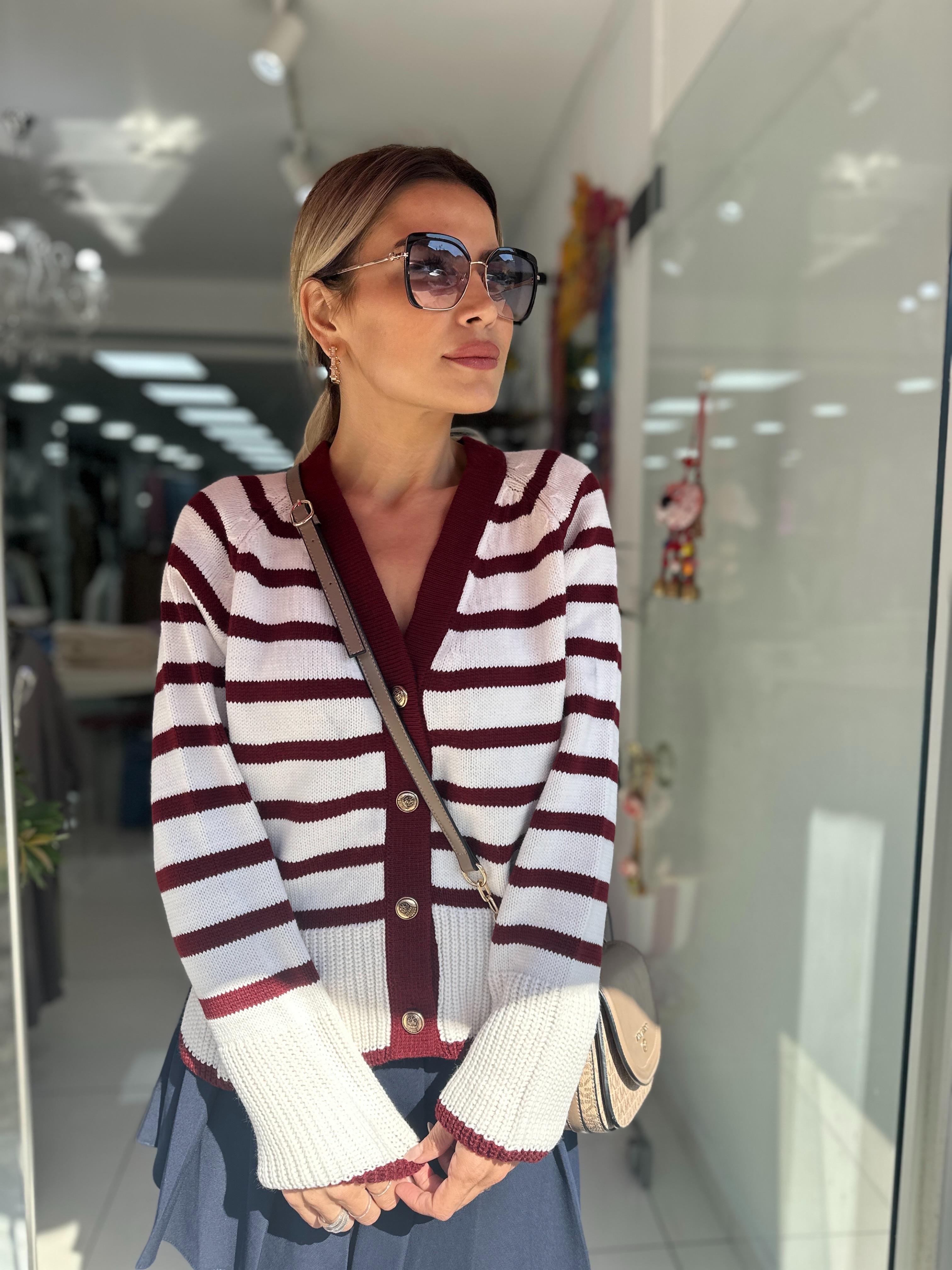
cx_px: 476
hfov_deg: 56.8
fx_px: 880
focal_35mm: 24
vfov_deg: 71.6
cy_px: 635
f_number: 1.78
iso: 80
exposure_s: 1/1412
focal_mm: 6.86
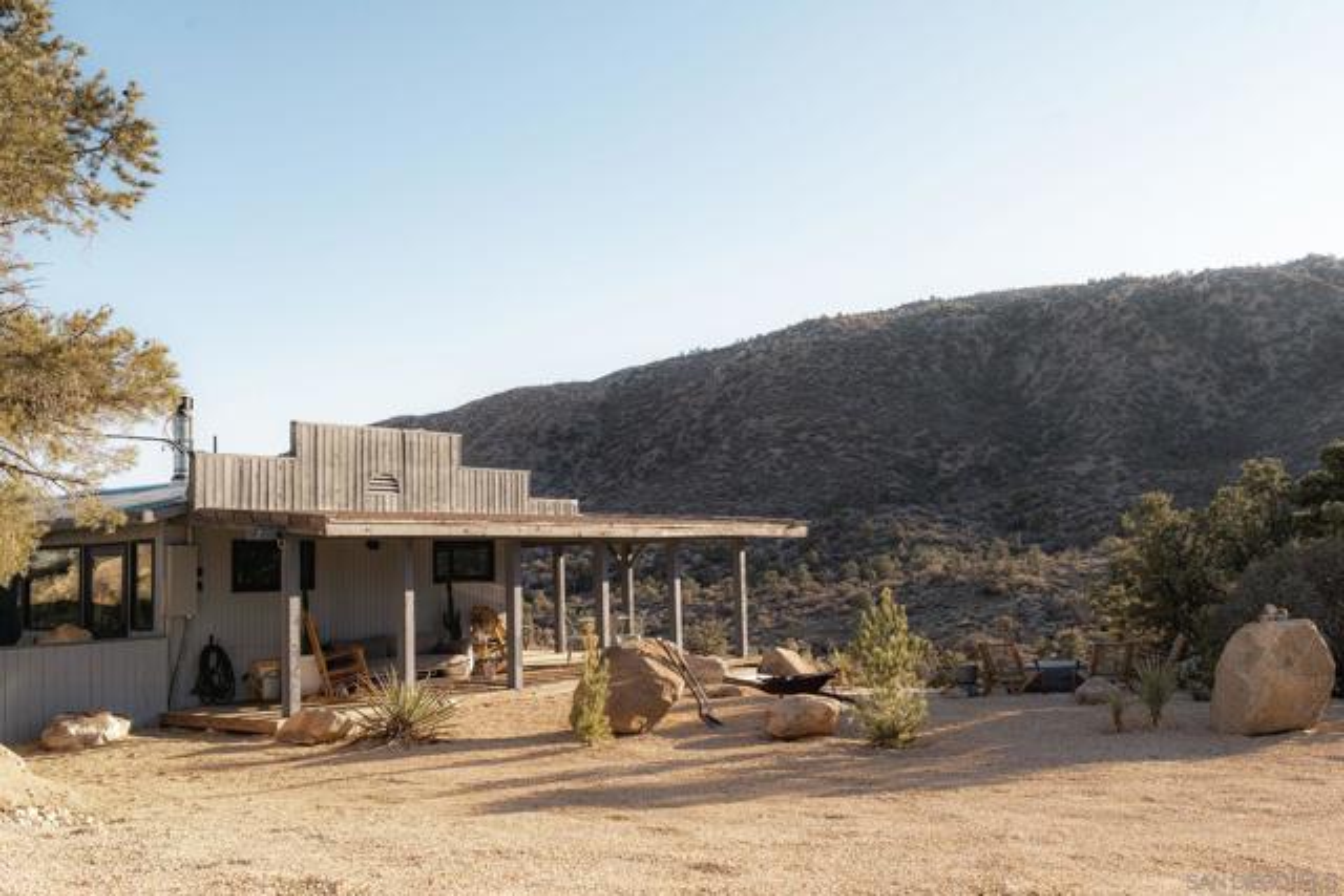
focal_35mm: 35
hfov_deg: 54.4
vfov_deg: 37.9
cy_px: 448
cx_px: 672
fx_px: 1307
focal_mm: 35
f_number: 8
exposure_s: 1/125
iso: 100
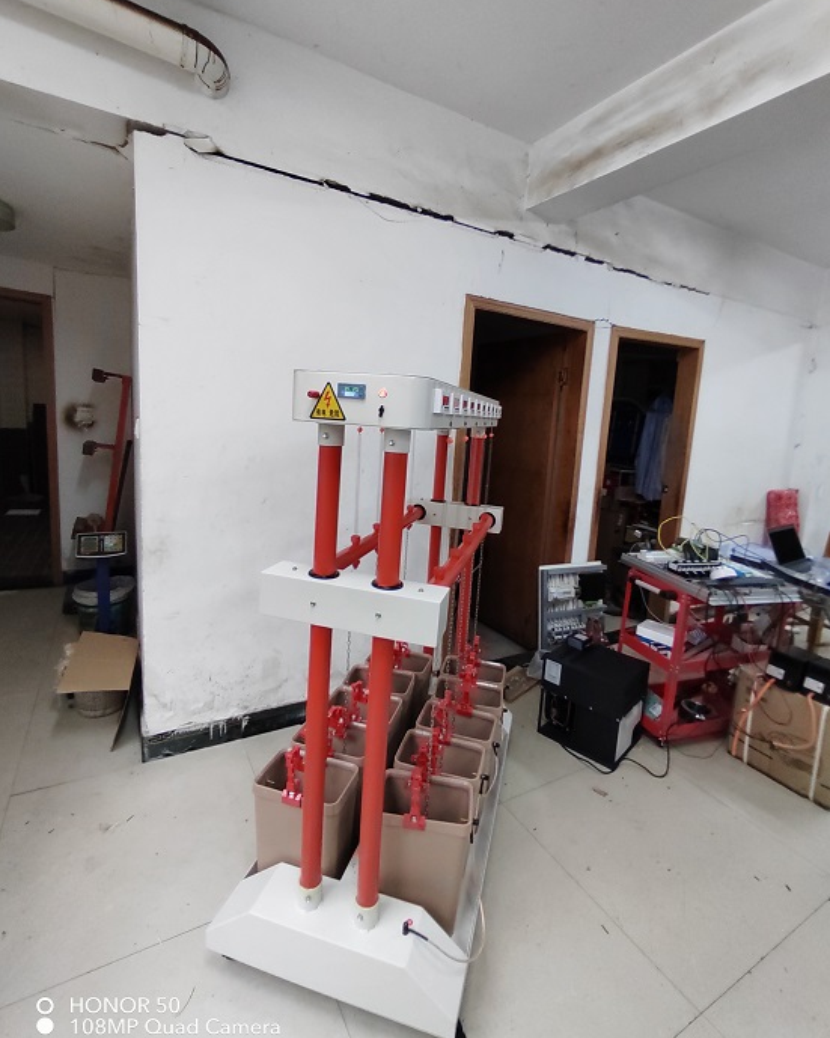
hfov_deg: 77.0
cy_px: 494
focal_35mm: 17
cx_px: 422
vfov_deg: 89.6
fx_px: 522
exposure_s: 1/24
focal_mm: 1.68
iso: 245
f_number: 2.2
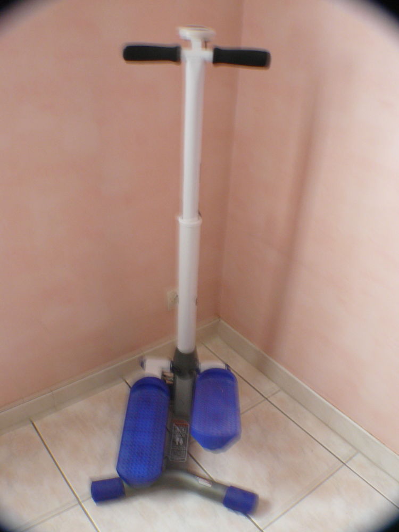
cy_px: 266
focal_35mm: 36
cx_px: 200
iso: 200
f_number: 2.8
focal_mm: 6
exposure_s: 1/1.6
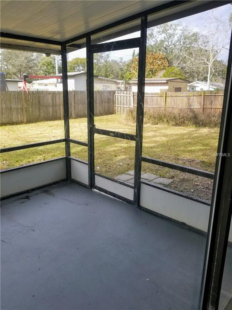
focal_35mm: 26
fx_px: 232
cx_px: 116
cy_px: 155
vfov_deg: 67.3
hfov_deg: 53.1
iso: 50
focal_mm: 4.25
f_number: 1.7
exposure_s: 1/439
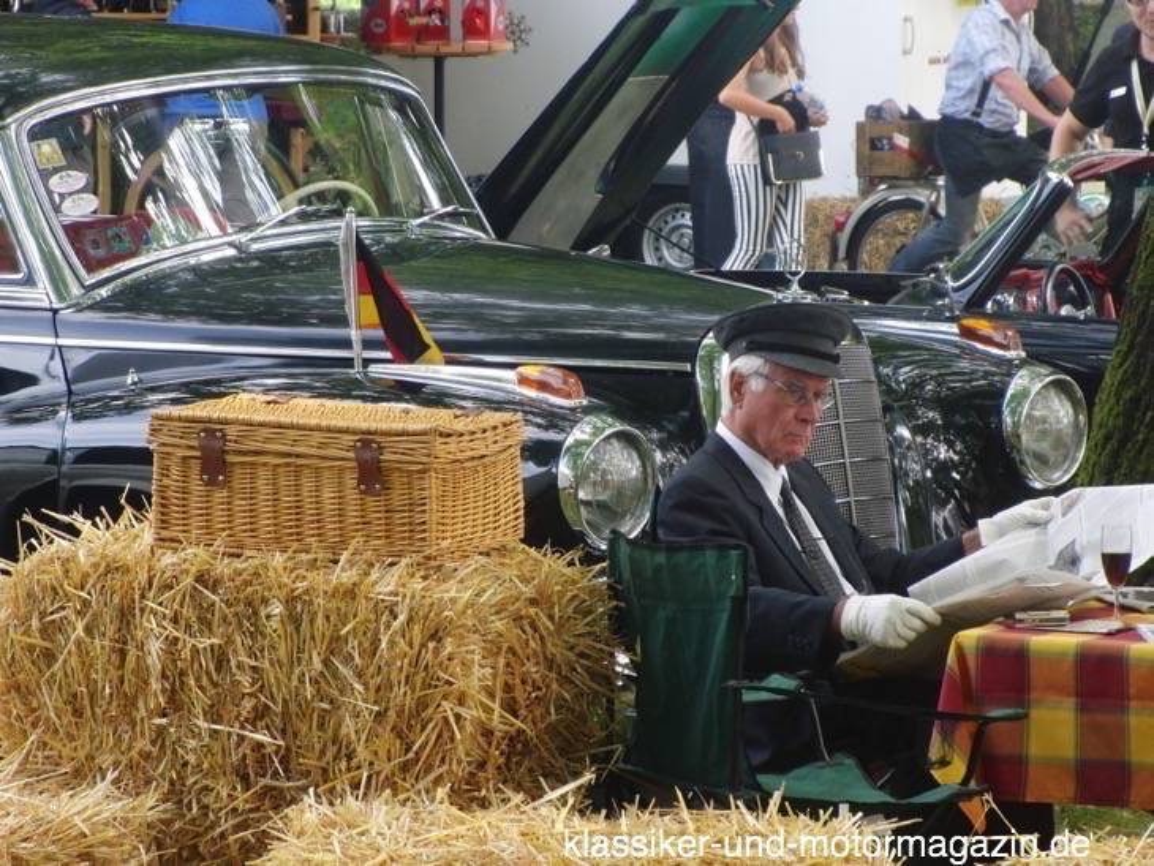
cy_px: 433
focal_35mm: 200
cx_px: 577
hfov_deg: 9.9
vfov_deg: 7.4
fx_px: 6670
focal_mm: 35.7
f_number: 5.2
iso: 400
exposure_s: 1/125
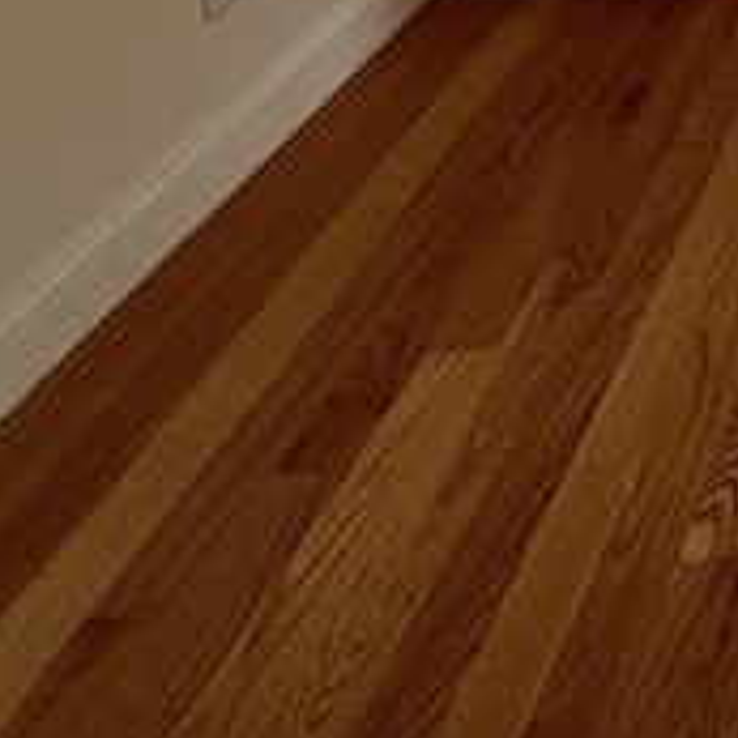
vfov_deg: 22.3
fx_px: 1278
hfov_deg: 19.9
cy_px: -525
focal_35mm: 53
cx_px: 1425
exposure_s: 1/120
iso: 40
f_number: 1.8
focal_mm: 1.57
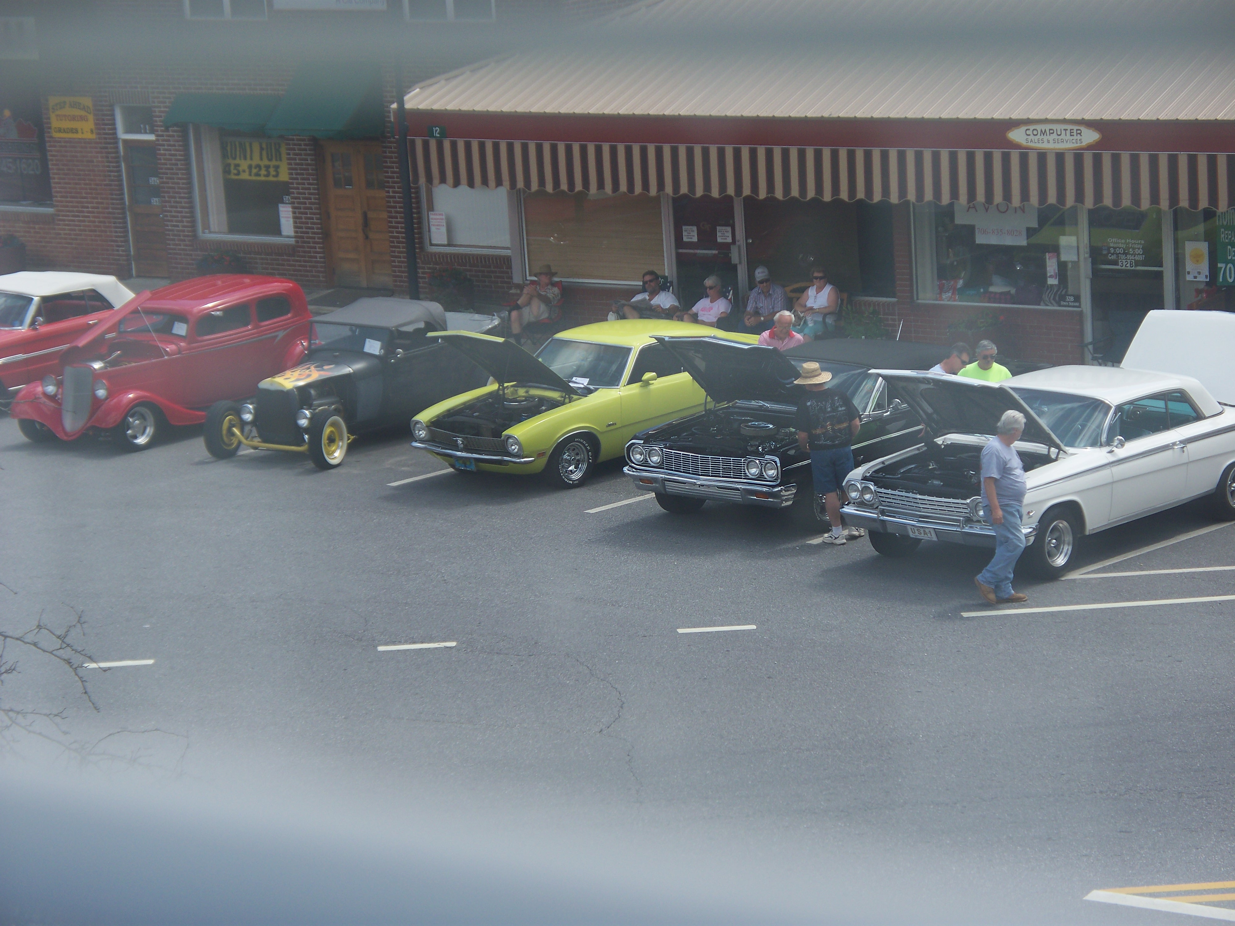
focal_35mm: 105
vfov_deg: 14.1
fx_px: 3746
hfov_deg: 18.7
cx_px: 618
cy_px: 463
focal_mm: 22.05
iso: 64
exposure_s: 1/400
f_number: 3.8
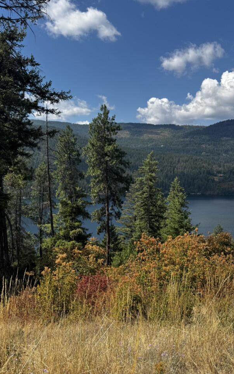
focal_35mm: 34
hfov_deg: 37.3
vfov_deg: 56.7
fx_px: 347
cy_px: 187
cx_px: 124
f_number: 1.78
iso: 80
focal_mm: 6.76
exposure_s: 1/4049
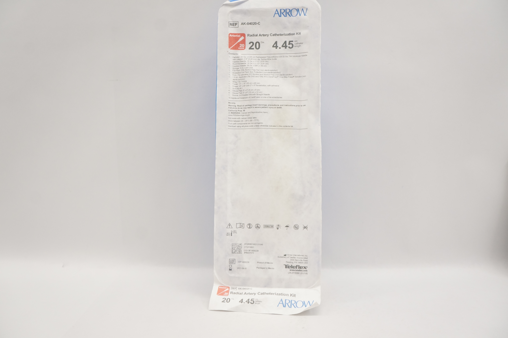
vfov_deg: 47.8
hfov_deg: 67.4
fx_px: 381
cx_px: 254
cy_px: 169
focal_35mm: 27
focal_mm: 18
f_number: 6.3
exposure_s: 1/160
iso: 800
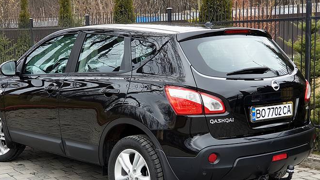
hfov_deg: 31.0
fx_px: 577
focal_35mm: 68
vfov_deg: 17.7
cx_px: 140
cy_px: 117
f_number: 2.4
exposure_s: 1/100
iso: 40
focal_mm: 6
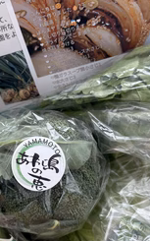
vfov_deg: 44.3
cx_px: 45
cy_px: 138
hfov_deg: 28.3
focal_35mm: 45
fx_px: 295
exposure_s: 1/160
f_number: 1.6
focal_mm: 5.96
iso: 32
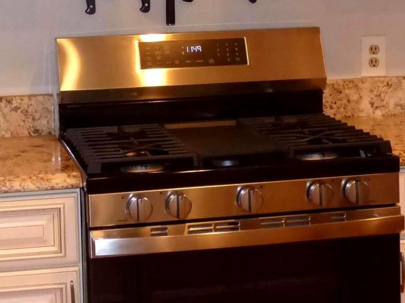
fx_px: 1181
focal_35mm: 101
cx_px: 176
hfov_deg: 19.4
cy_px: 11
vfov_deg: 14.4
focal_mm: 7.79
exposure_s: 1/60
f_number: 3.7
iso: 800
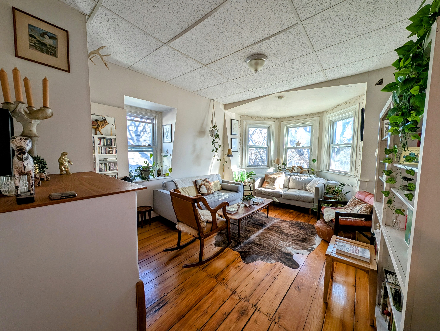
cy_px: 166
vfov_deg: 94.6
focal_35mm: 12
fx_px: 153
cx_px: 220
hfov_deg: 110.5
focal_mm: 2.23
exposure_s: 1/83.4
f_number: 1.95
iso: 65
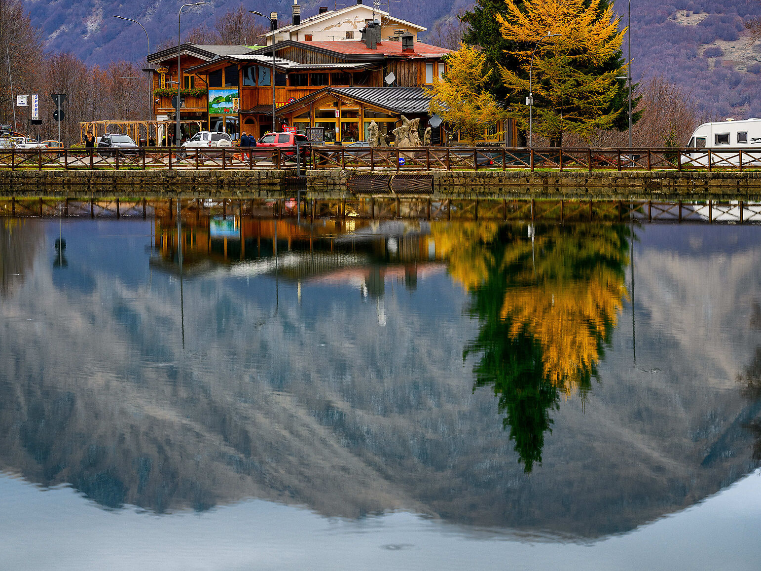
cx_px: 371
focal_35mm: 157
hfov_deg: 12.6
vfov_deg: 9.4
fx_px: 3451
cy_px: 31
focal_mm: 105
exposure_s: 1/125
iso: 100
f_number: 3.5
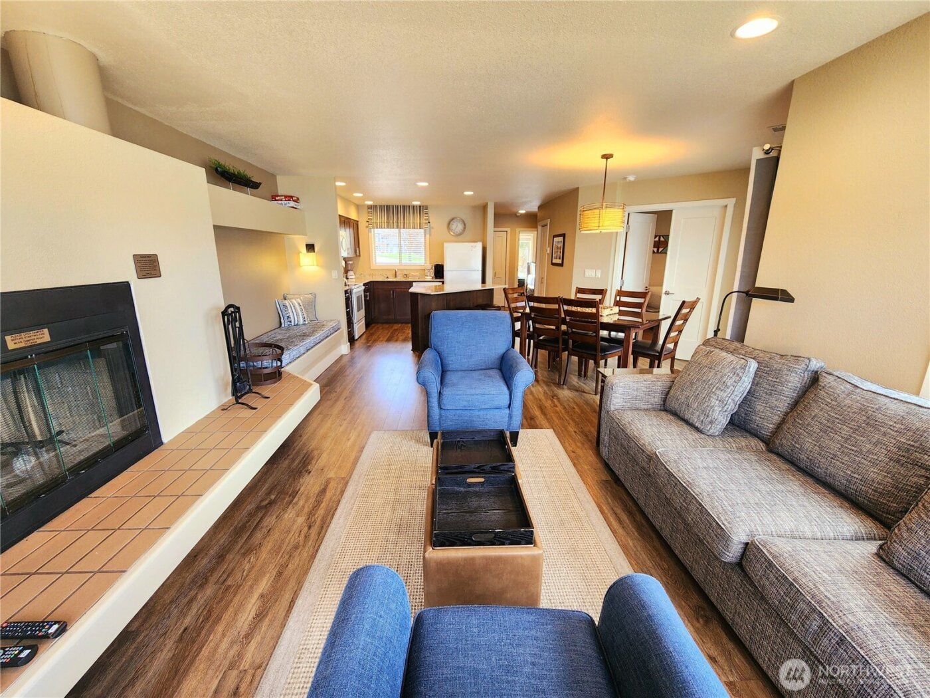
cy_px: 349
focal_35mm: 13
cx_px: 465
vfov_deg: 89.9
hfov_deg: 106.2
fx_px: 349
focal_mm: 2.2
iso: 160
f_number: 2.2
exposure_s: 1/60.2
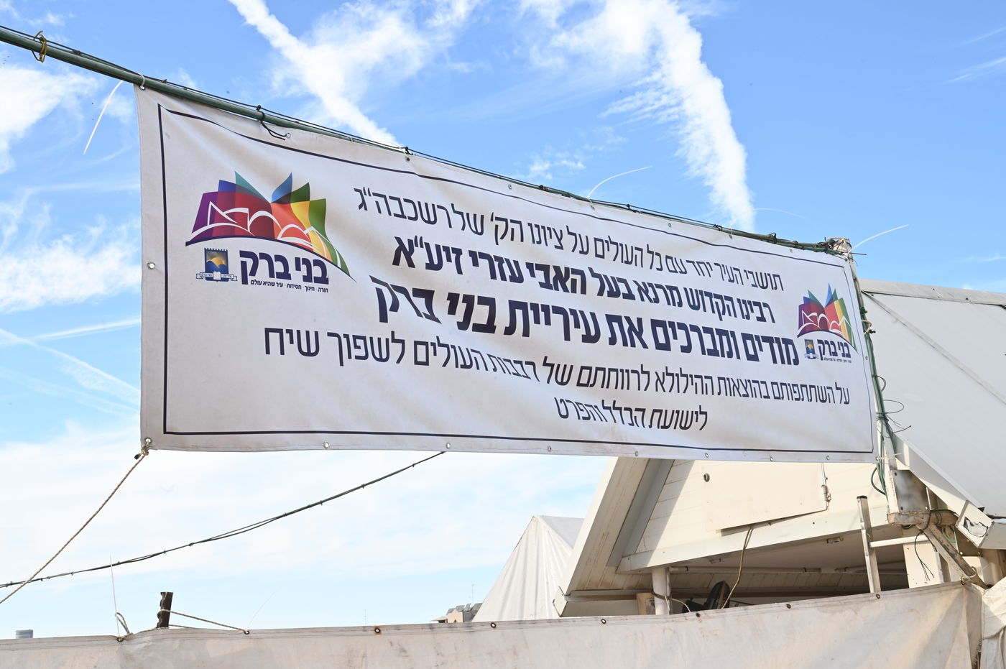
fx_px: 1396
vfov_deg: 26.9
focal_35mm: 50
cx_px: 503
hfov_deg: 39.6
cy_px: 334
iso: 1000
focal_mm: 50
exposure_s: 1/200
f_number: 22
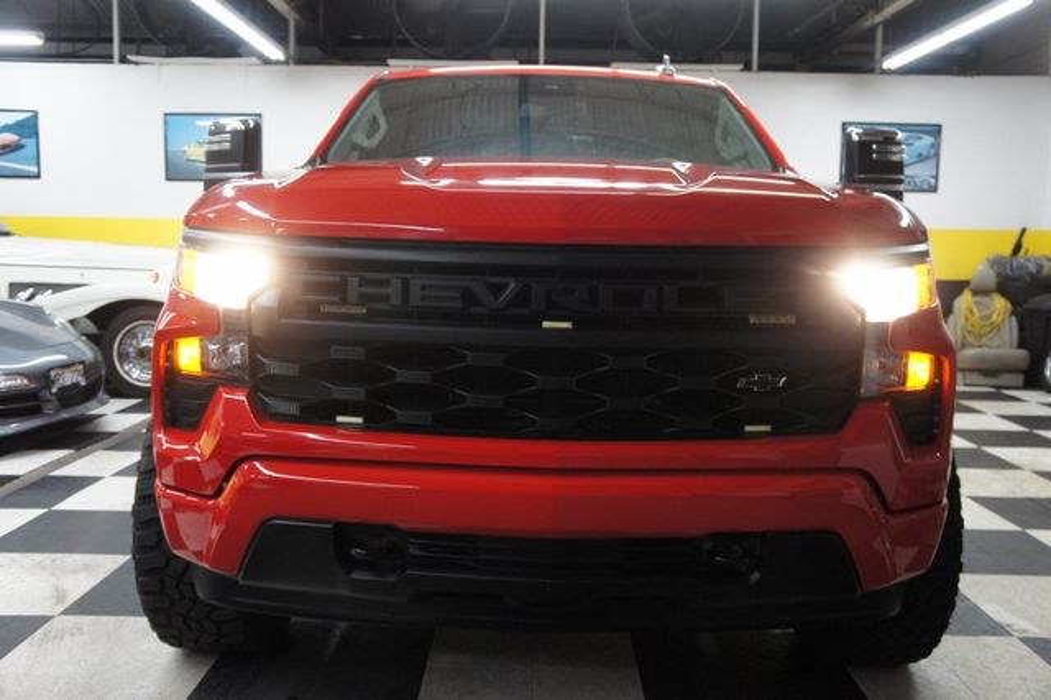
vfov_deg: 39.9
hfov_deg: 57.2
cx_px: 526
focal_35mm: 33
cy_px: 350
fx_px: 963
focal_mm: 22
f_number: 4
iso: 1600
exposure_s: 1/100
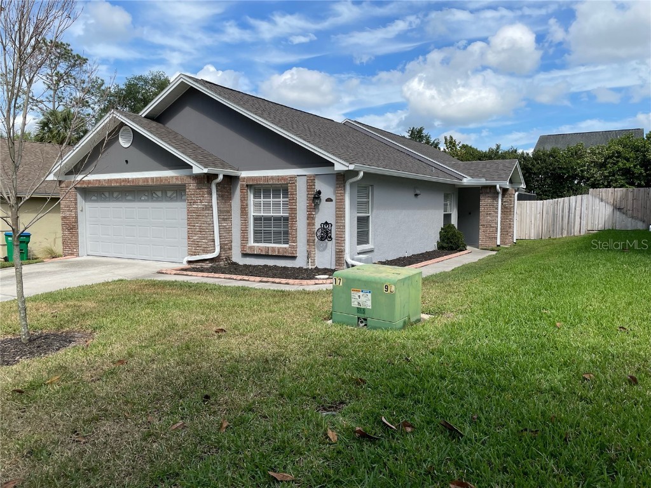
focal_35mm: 26
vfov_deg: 53.1
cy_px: 244
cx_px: 326
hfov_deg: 67.3
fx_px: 489
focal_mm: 4.2
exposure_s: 1/4292
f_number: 1.6
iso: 50
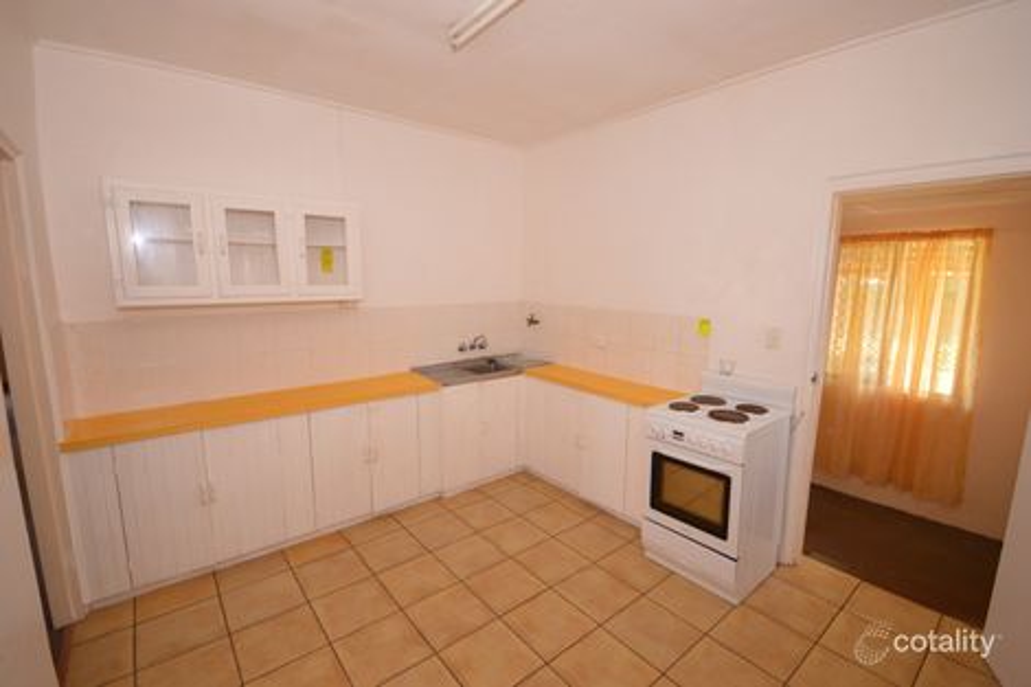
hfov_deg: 100.4
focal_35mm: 15
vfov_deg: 77.3
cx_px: 516
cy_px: 344
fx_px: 429
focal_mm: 10
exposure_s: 1/60
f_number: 4
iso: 640
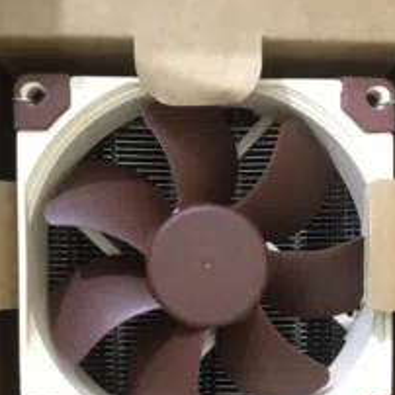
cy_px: 278
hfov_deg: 34.6
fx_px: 633
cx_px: 227
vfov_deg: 34.2
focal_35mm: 49
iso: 100
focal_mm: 3.99
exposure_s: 1/5
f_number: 1.8
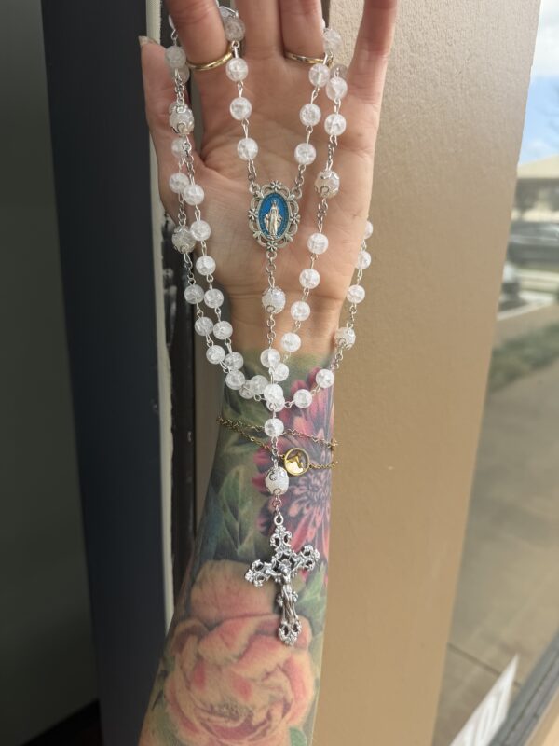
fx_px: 517
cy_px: 373
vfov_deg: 71.6
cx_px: 280
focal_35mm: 24
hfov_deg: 56.8
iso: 80
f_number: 1.78
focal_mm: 6.76
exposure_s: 1/593
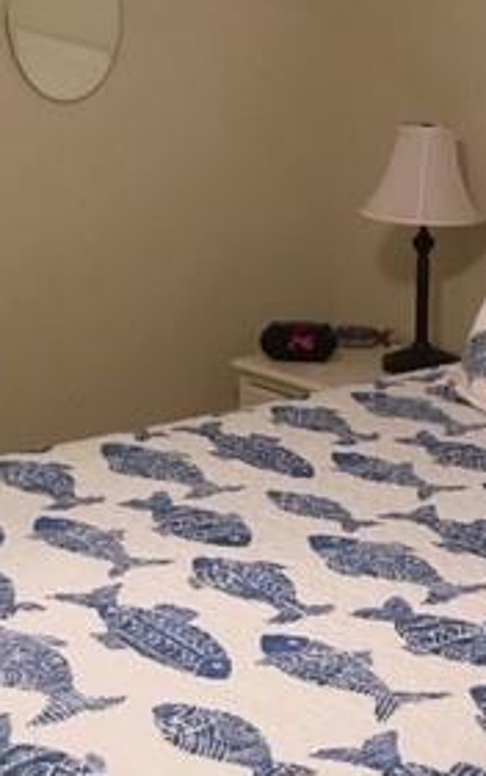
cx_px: 351
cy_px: 342
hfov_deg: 18.5
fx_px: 1481
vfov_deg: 29.3
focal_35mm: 70
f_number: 2.2
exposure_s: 1/30
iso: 125
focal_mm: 4.15
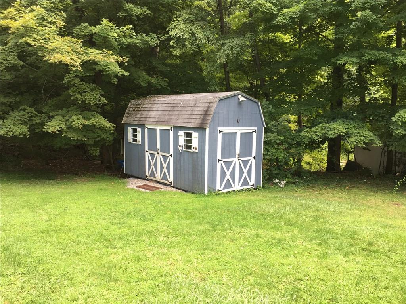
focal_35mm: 29
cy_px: 152
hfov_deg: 61.7
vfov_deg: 48.2
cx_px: 203
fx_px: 340
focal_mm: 4.15
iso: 32
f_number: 2.2
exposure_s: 1/60
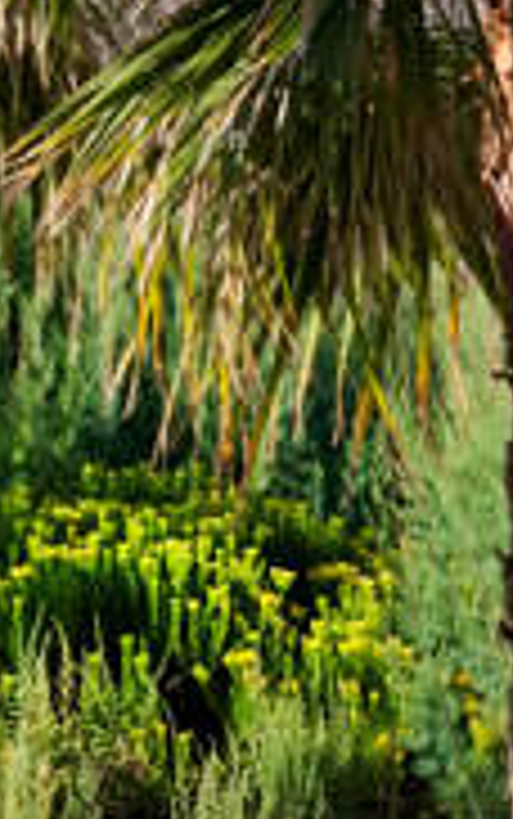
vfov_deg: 1.6
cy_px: -788
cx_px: 2606
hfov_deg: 1.0
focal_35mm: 1344
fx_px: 30017
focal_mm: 200
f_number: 14
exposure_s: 1/200
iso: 200
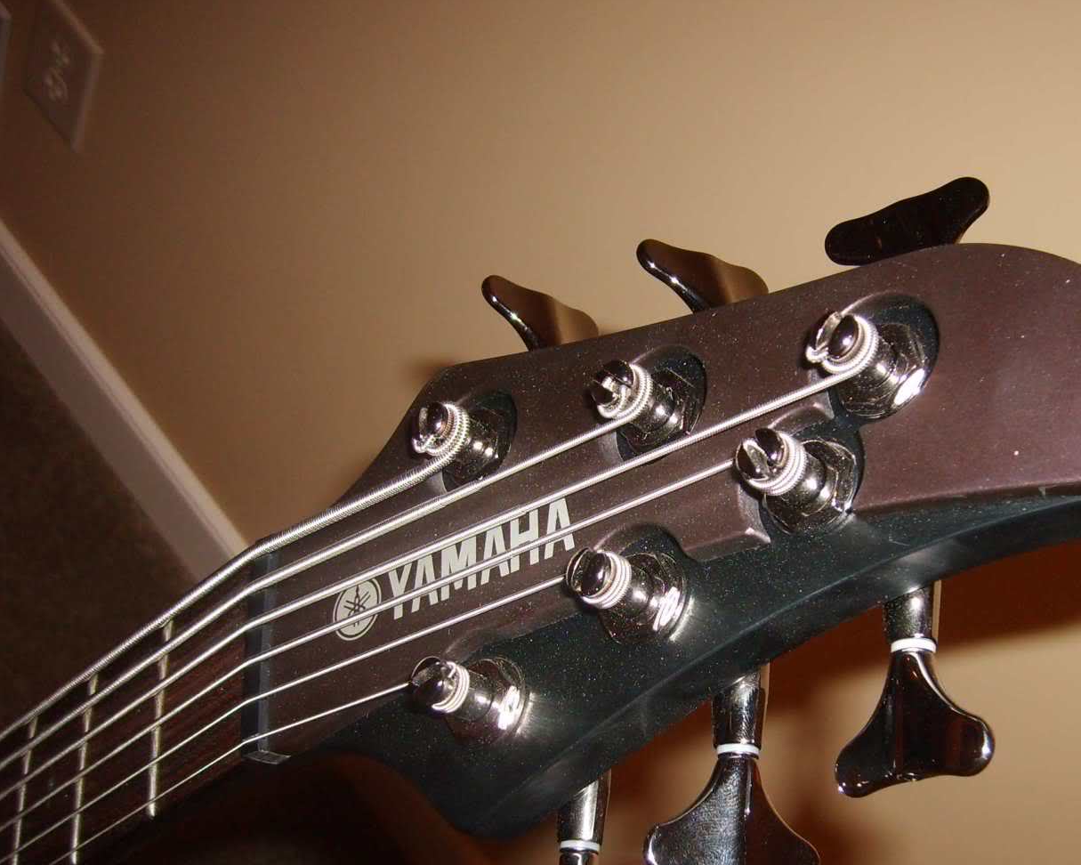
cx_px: 682
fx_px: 1440
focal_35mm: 45
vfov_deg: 33.3
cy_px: 516
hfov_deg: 40.8
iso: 100
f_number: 2.8
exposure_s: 1/45
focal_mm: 5.8
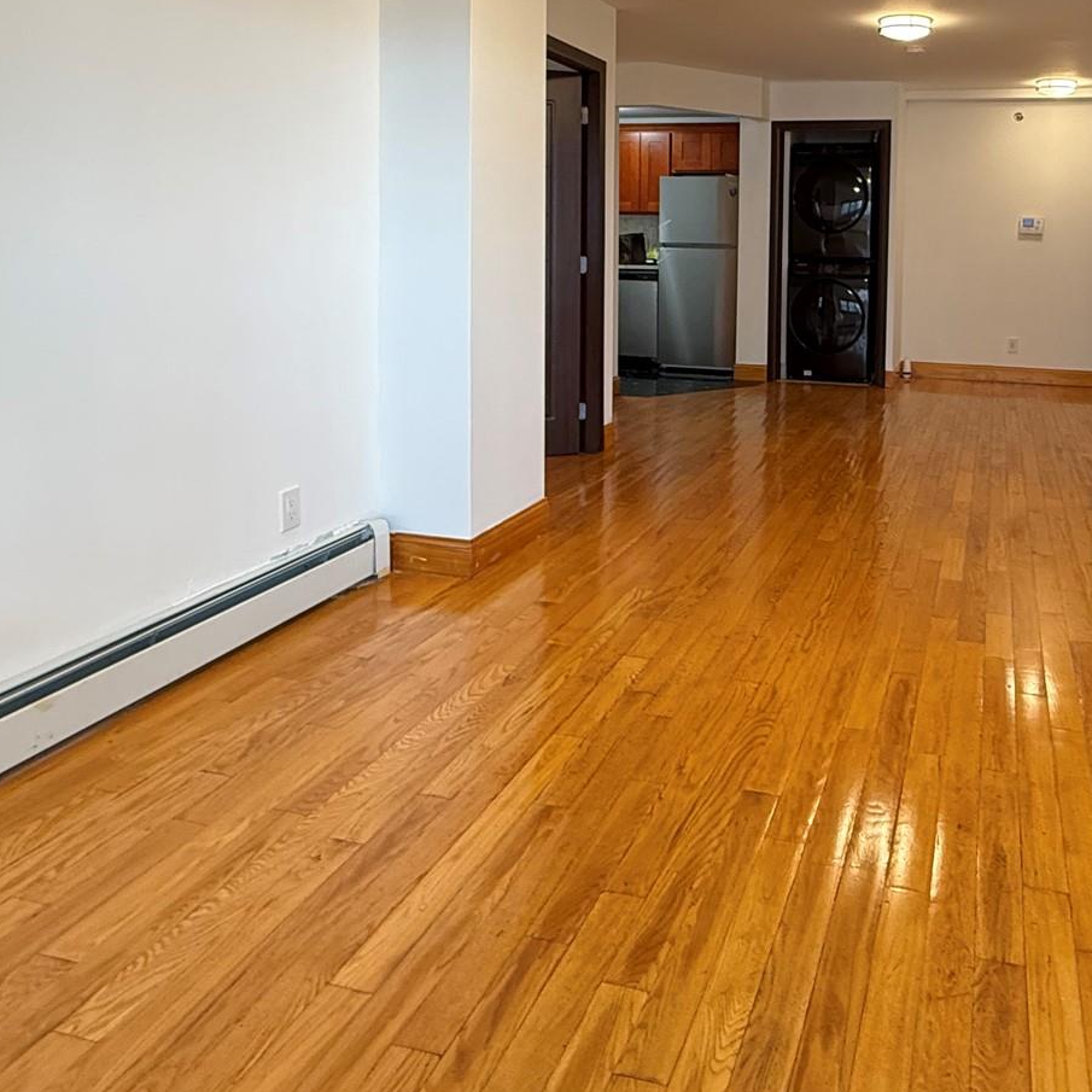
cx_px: 773
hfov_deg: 55.4
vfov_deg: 55.1
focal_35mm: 28
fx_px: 999
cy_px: 297
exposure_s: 1/60
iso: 500
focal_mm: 2.22
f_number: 2.2
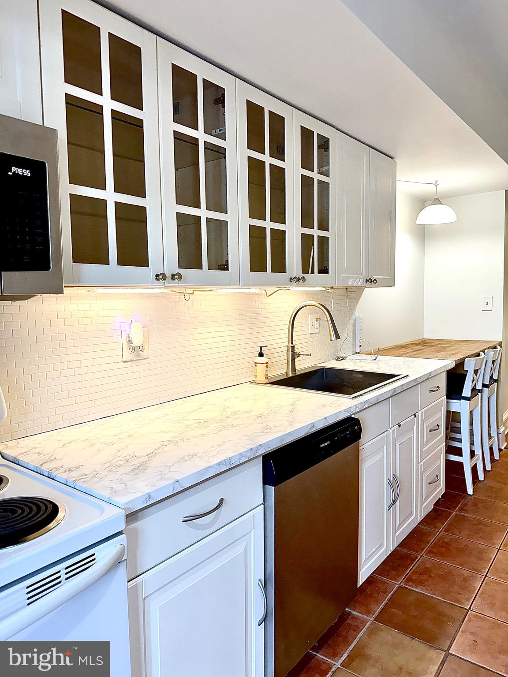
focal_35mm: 24
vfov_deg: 71.6
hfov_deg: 56.8
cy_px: 338
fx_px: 470
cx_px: 254
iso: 160
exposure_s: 1/120
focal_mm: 6.76
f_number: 1.78
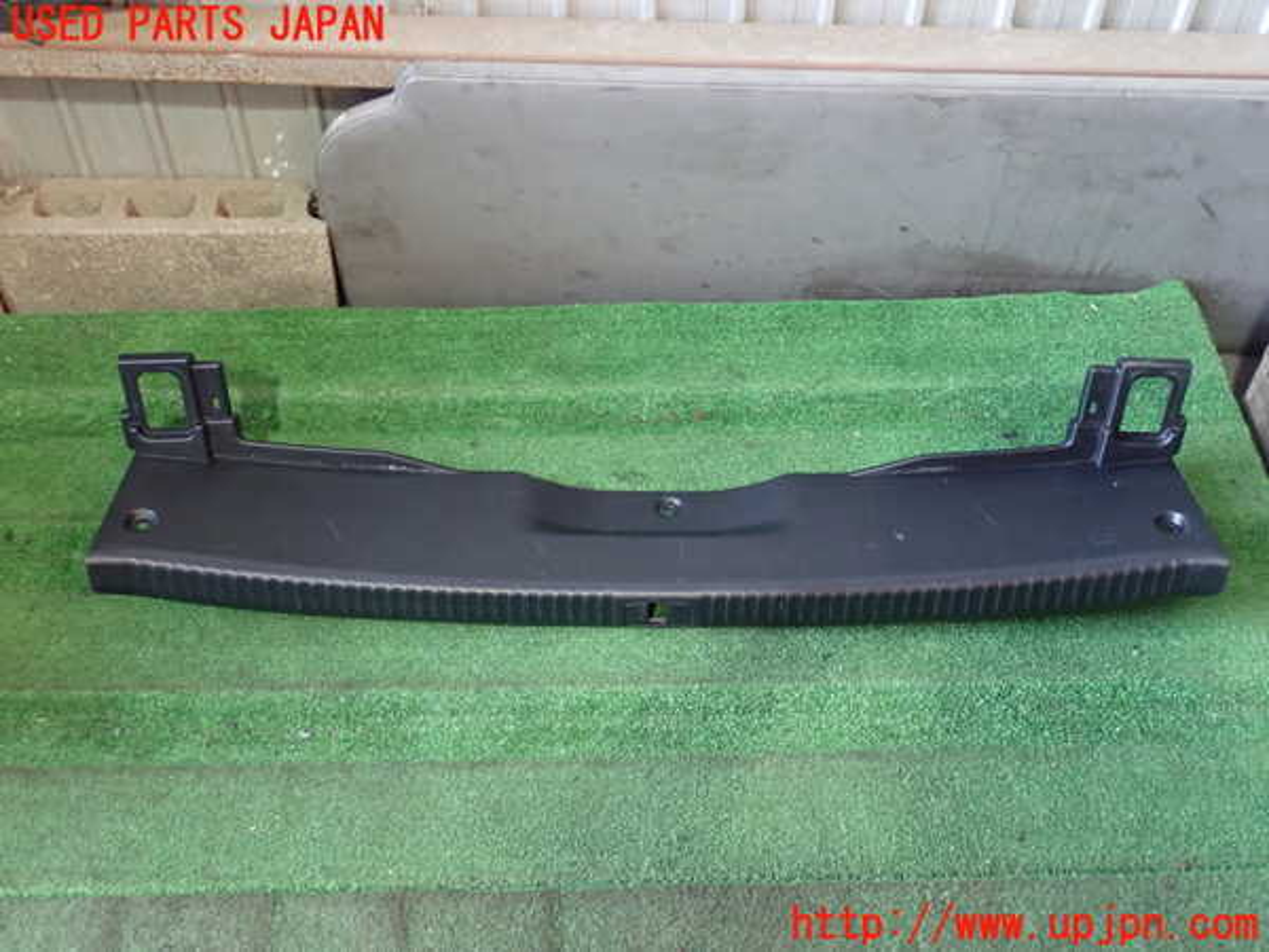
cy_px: 476
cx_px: 634
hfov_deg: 45.8
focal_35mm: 41
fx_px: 1503
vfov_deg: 35.1
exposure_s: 1/25
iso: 800
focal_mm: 7.31
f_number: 2.8
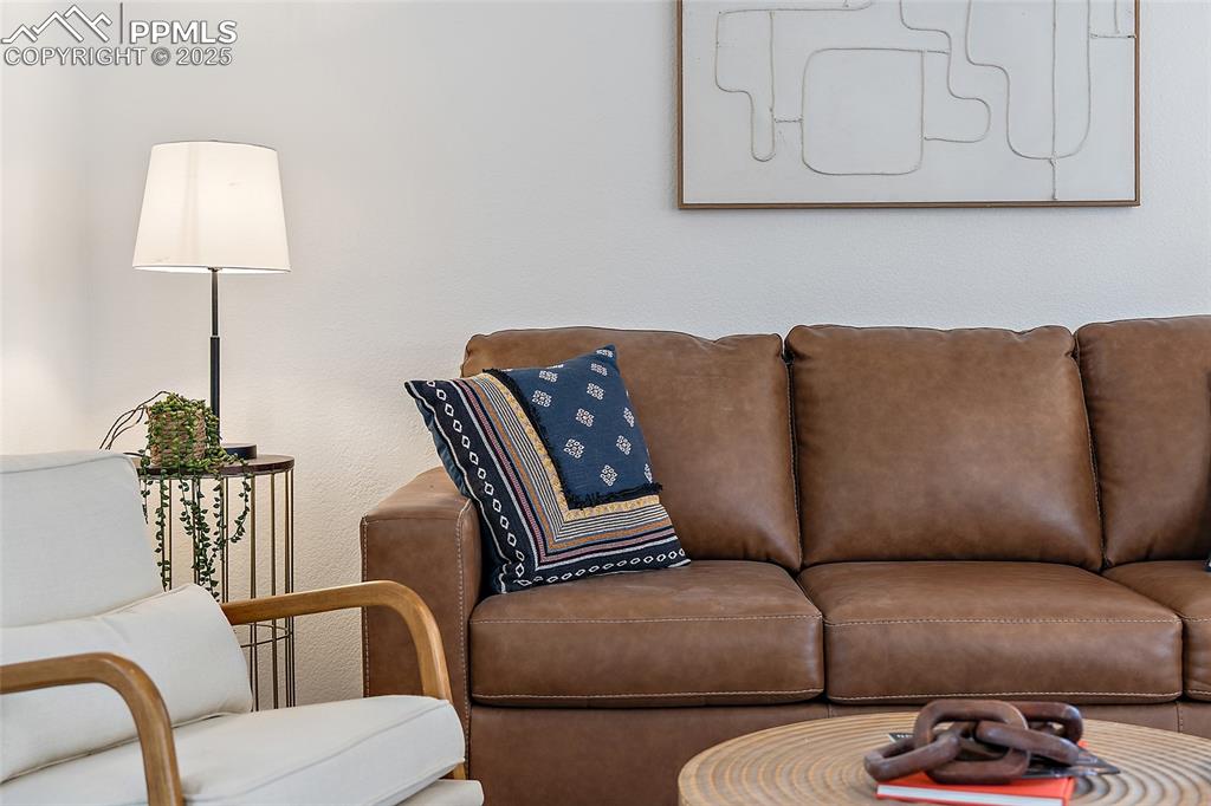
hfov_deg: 41.1
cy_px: 403
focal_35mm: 48
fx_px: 1614
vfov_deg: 28.1
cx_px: 606
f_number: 2.8
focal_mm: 32
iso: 100
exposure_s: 1/20
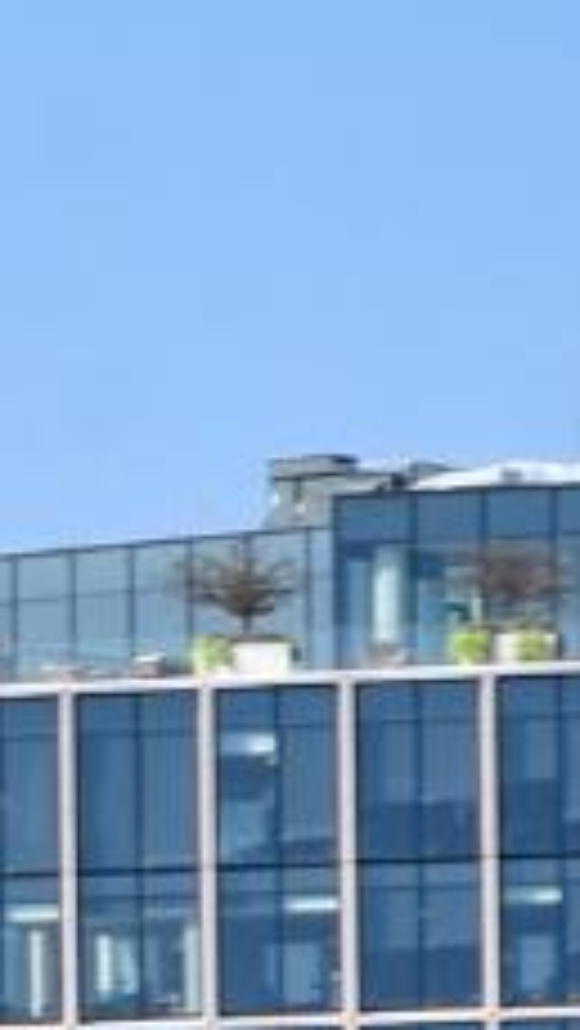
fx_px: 19227
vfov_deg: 3.1
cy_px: 1621
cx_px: -3970
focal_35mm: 704
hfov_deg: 1.6
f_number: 11
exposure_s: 1/500
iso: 200
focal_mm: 75
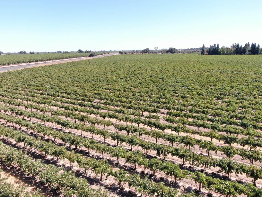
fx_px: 182
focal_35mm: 24
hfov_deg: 71.6
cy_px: 98
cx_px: 131
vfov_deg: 56.8
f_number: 2.8
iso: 100
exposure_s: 1/500
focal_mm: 4.39
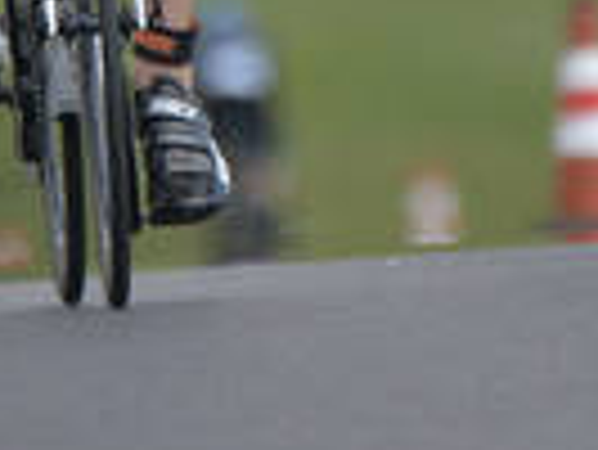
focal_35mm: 2780
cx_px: 279
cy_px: -502
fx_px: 48069
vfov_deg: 0.5
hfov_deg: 0.7
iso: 400
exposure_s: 1/1600
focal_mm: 600
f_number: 6.3
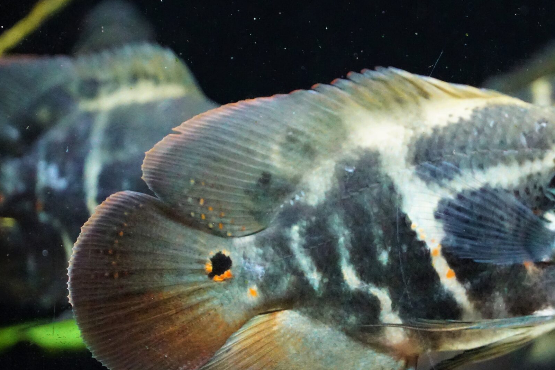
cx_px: 435
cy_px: 217
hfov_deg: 7.5
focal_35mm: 273
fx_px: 4208
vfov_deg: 5.0
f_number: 5.6
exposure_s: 1/750
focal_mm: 114
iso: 12800
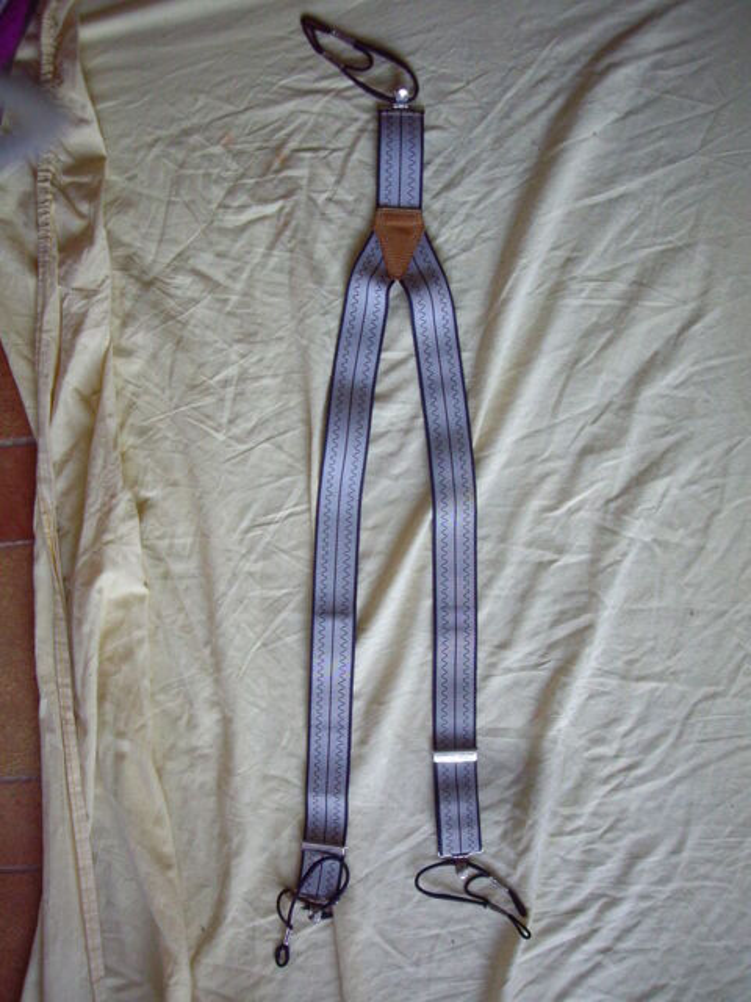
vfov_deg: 49.0
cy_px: 501
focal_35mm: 38
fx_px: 1099
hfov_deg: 37.7
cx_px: 376
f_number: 2.7
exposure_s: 1/25
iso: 200
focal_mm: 6.2
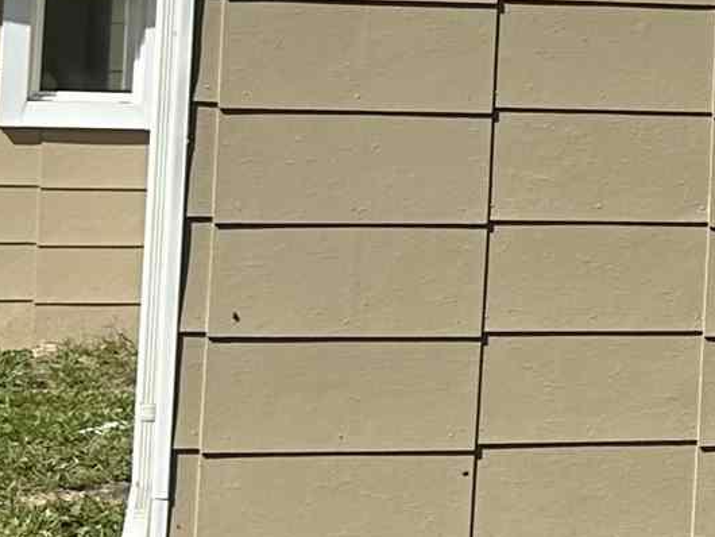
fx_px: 2872
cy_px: -82
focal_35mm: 139
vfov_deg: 10.5
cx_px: 1288
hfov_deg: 12.9
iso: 80
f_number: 1.78
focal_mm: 6.86
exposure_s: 1/6623
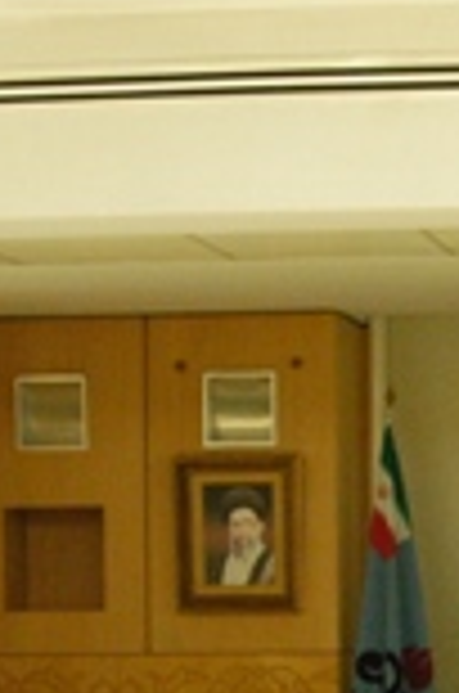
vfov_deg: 13.4
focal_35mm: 150
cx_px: 562
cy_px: 824
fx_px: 2882
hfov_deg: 9.0
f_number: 3.5
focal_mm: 24
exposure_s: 1/80
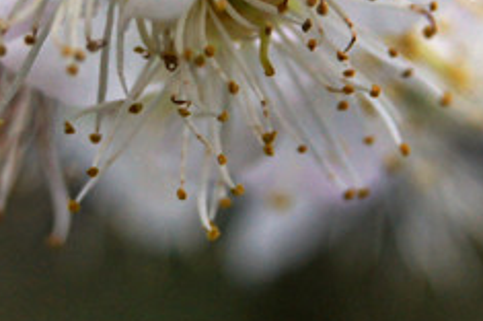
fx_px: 3845
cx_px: 284
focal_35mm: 287
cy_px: -8
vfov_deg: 4.8
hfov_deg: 7.2
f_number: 5.6
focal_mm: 50
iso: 640
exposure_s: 1/160
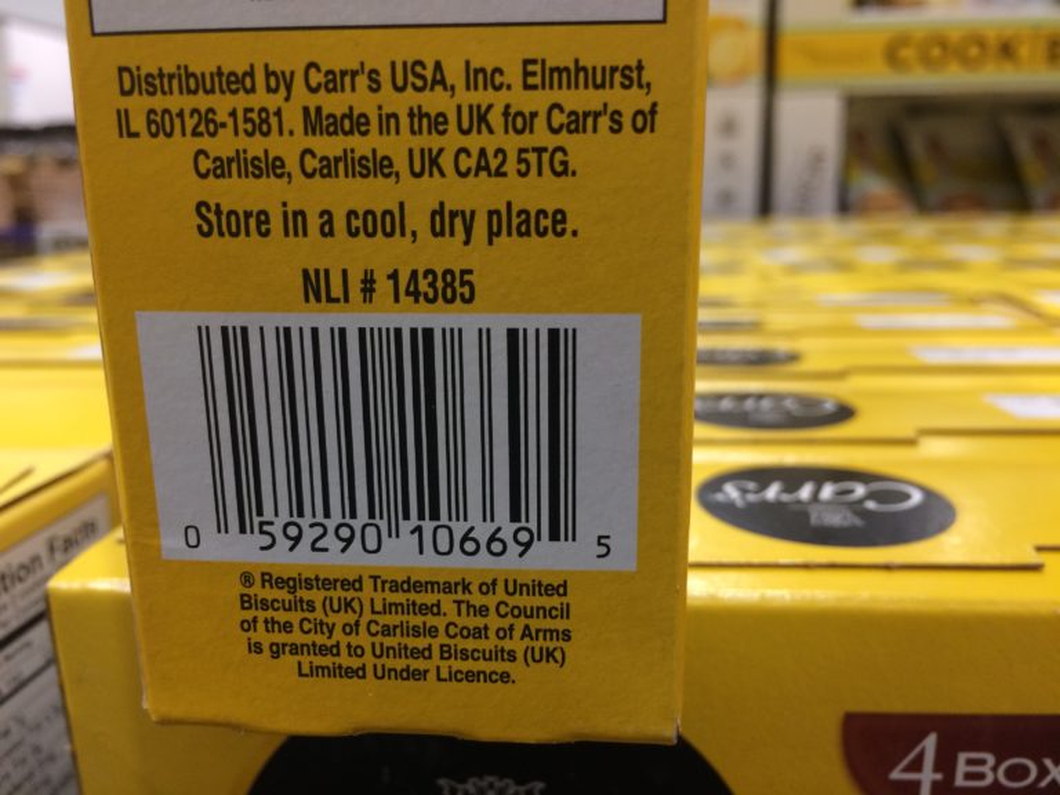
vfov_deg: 48.2
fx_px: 888
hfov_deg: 61.7
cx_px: 530
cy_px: 398
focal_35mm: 29
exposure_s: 1/30
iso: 50
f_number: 2.2
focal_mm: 4.15
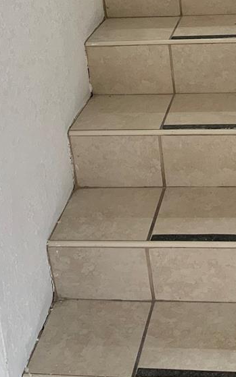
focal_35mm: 66
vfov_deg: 28.9
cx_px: 214
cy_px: -9
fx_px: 680
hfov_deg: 19.3
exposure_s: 1/60
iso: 50
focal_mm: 3
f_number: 1.8
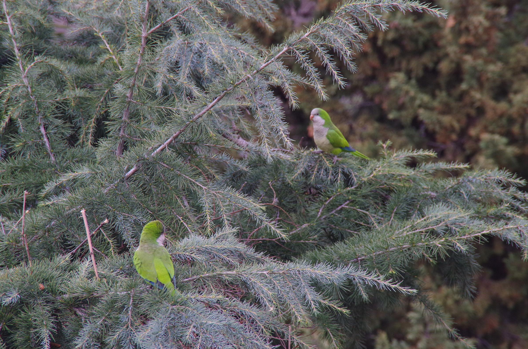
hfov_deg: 6.9
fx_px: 4390
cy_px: 174
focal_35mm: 300
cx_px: 264
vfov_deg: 4.6
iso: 800
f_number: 10
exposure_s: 1/250
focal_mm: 200
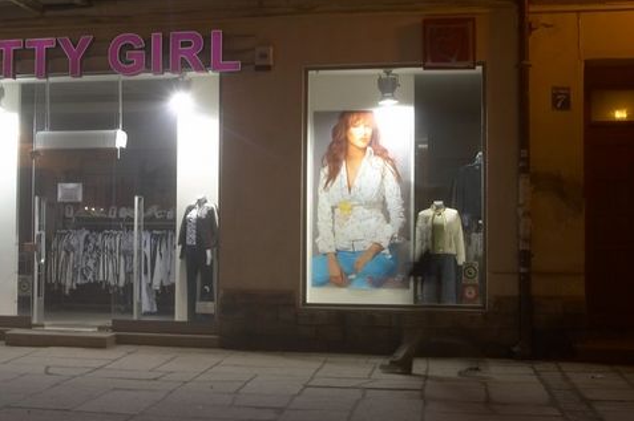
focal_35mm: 53
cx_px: 241
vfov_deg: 25.5
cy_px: 198
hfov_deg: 37.3
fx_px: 932
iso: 200
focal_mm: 28
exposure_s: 1/3
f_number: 8
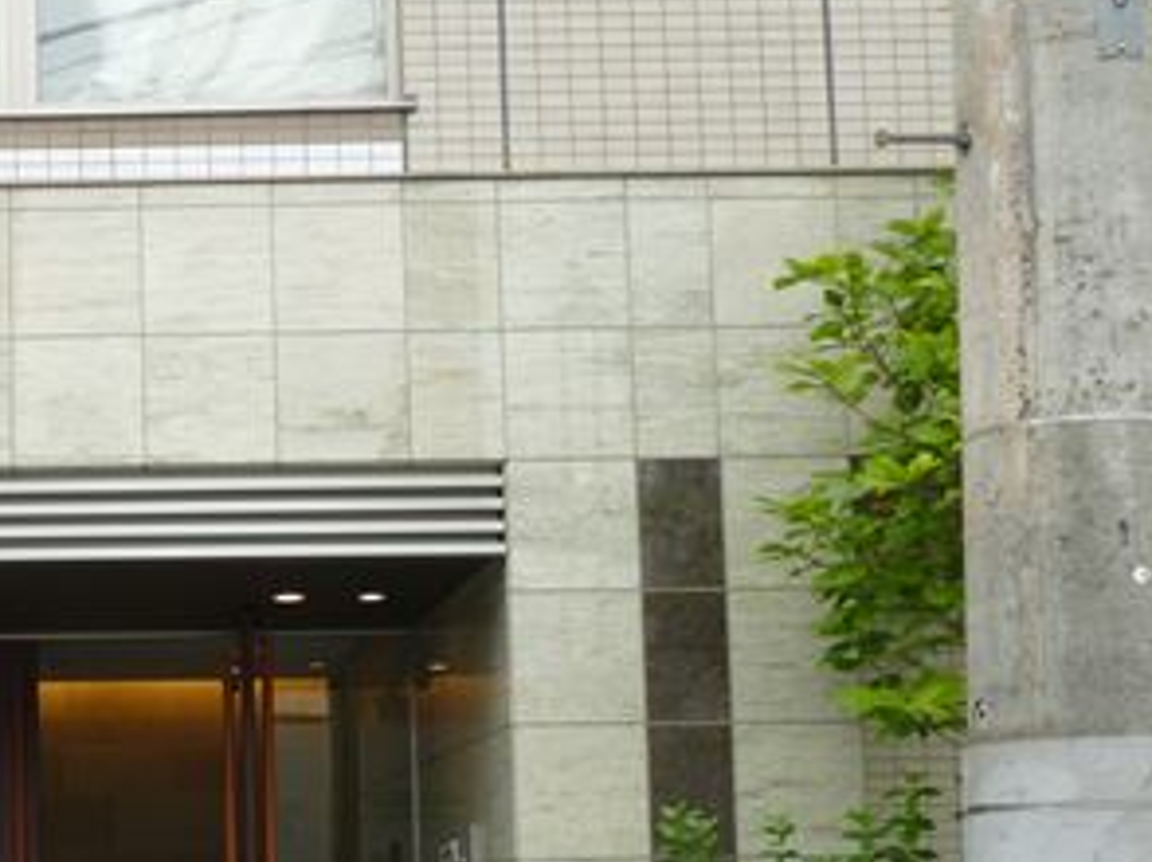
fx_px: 2028
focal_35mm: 61
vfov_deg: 23.6
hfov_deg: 30.0
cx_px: 59
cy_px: 697
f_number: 3.1
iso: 100
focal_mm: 5
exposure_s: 1/200
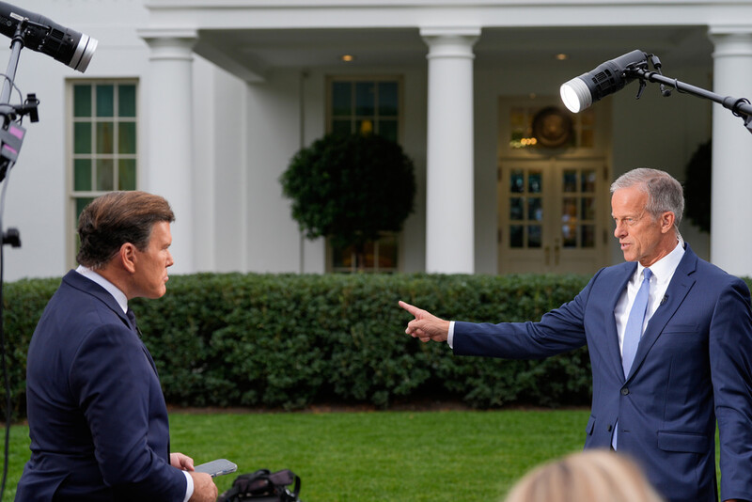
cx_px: 376
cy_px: 251
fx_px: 1463
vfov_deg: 19.5
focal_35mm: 70
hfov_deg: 28.8
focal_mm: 70
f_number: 3.5
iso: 320
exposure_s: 1/320
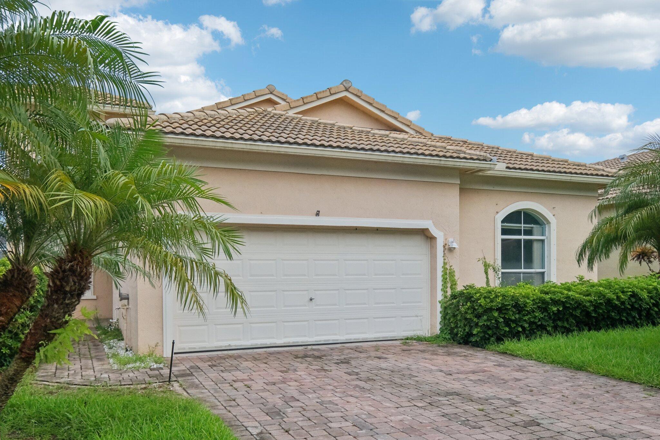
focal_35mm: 30
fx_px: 550
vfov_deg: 43.6
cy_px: 220
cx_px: 330
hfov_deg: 61.9
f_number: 8
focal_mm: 20
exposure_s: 1/1500
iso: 1600
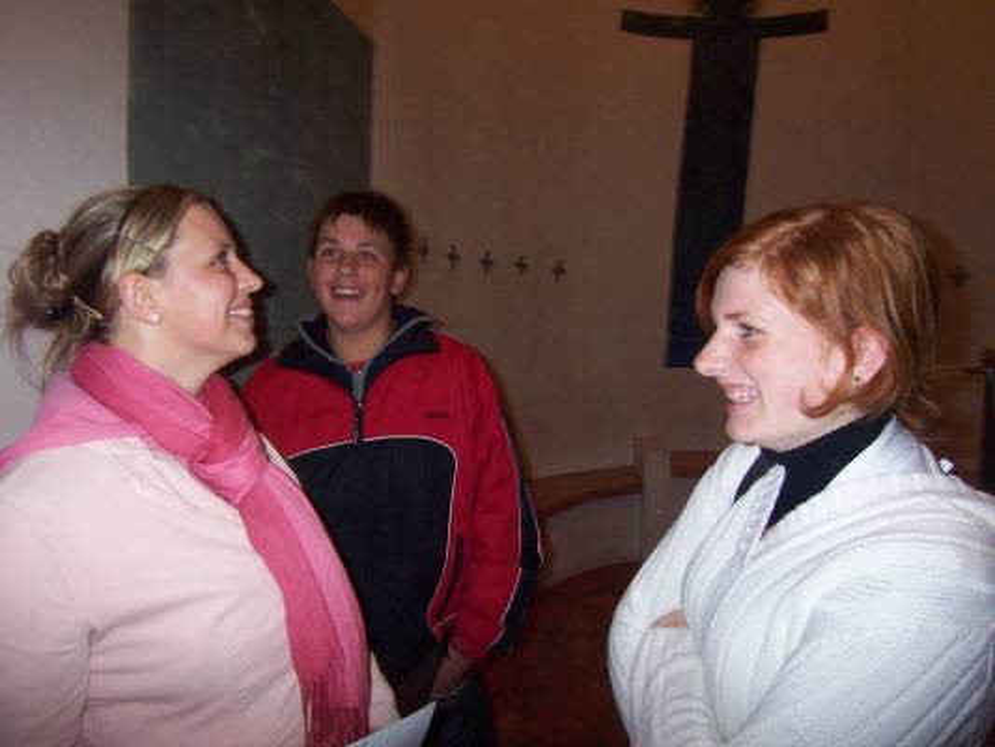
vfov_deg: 58.9
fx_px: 661
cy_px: 374
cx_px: 498
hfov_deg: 73.9
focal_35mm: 23
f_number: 2.8
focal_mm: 3.8
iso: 200
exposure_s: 1/30
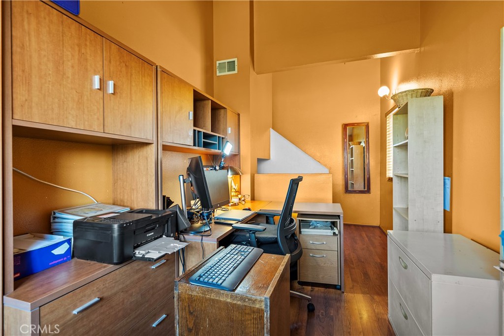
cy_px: 168
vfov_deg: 73.8
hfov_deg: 96.7
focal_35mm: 16
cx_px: 252
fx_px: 224
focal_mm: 16
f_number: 4
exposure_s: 1/8
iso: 250
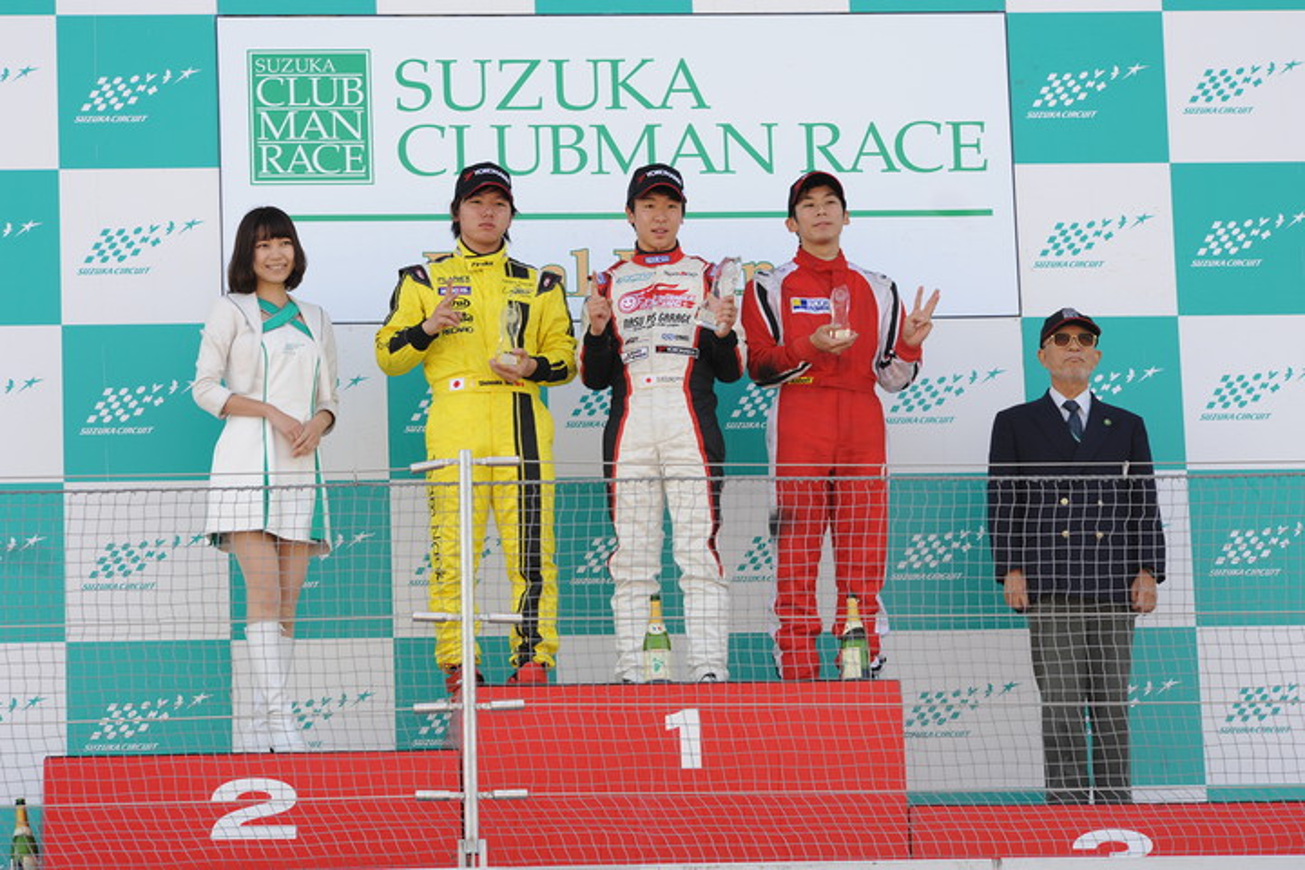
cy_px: 435
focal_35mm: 180
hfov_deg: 11.4
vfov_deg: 7.6
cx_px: 652
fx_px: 6524
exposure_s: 1/125
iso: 200
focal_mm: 180
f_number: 8
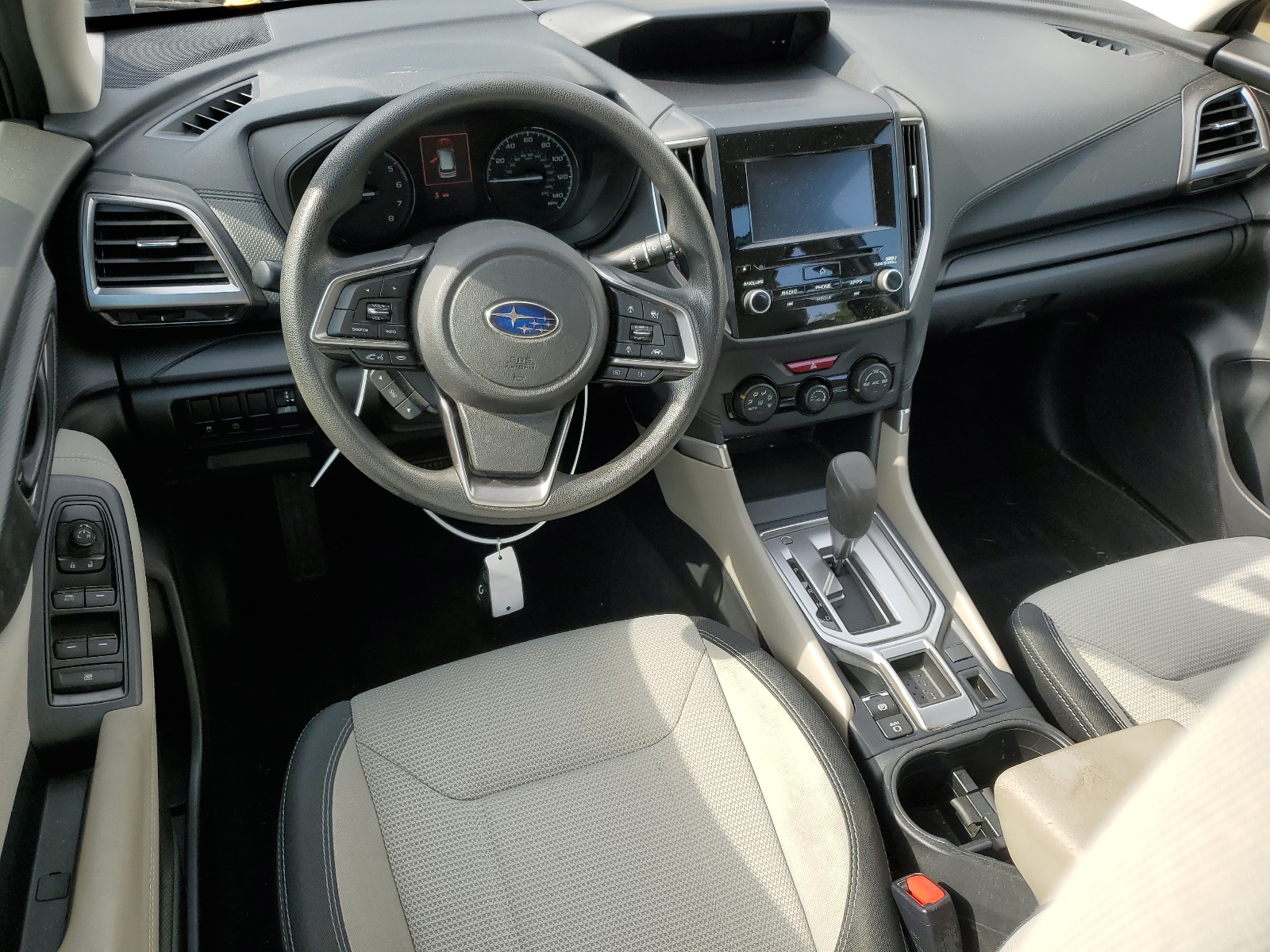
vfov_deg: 53.1
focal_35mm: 26
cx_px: 635
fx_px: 954
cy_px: 476
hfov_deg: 67.3
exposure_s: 1/588
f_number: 1.5
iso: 50
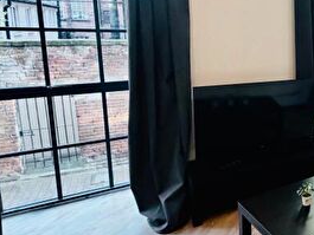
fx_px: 336
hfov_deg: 36.3
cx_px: 392
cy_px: 75
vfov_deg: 38.2
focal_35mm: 37
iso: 200
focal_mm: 2.22
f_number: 2.2
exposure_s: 1/100
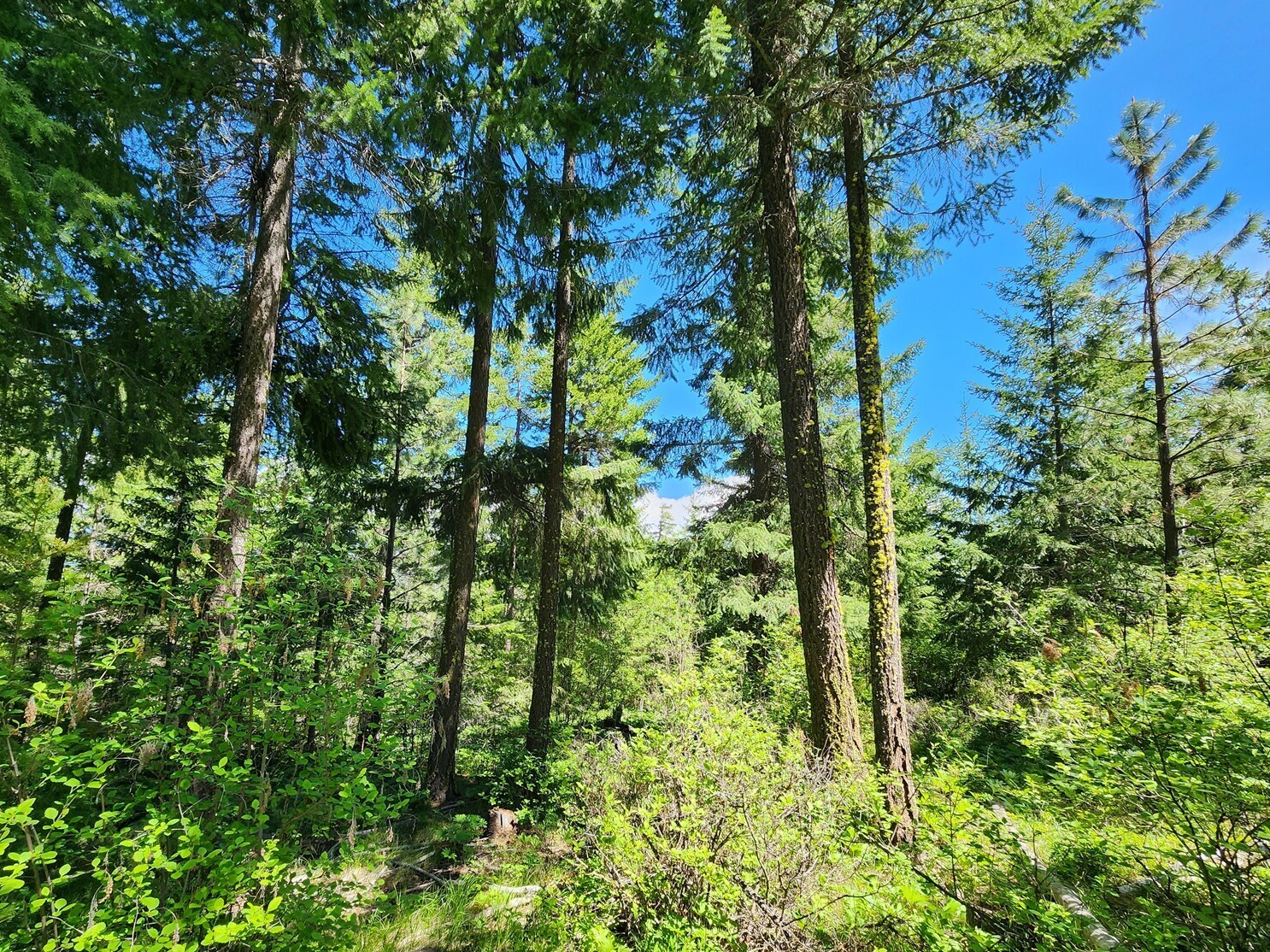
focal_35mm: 14
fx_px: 514
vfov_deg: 85.6
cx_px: 590
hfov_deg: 101.9
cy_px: 503
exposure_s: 1/340
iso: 50
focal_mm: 2.2
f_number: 2.2
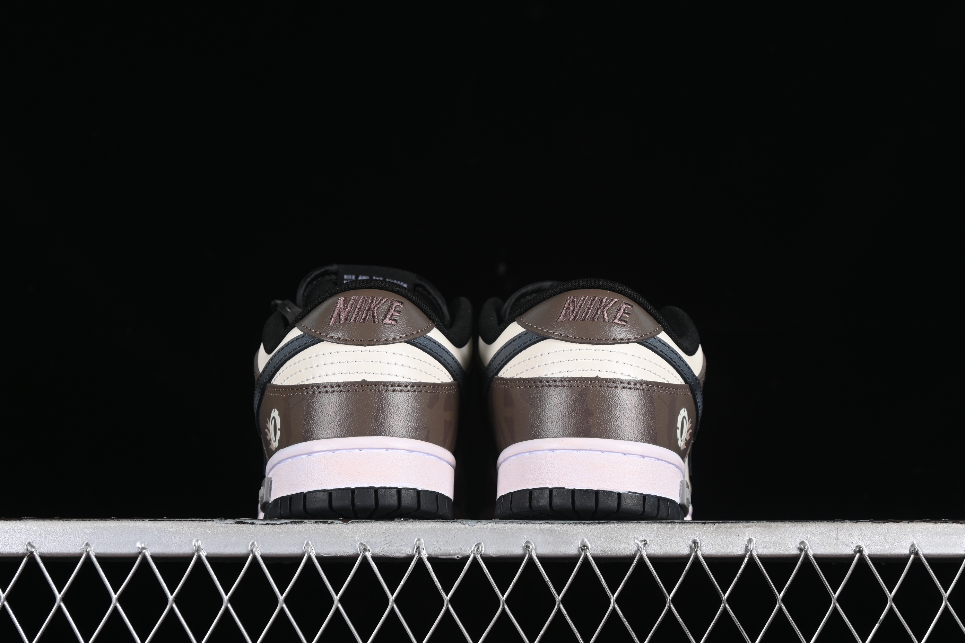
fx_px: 2010
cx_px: 482
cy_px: 322
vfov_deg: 18.2
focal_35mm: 75
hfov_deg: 27.0
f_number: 7.1
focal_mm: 50
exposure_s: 1/60
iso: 160
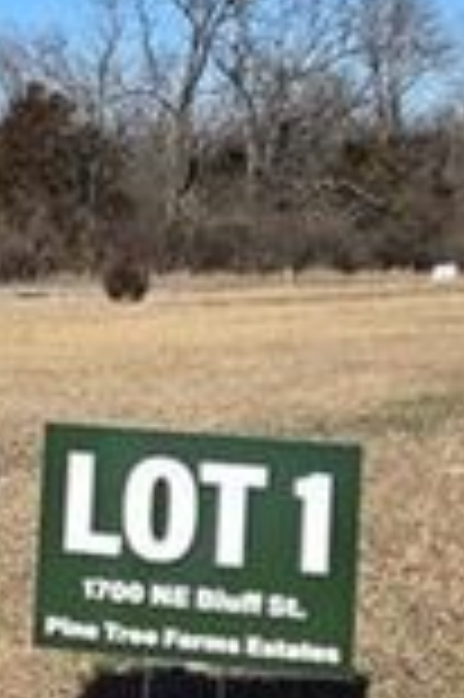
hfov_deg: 12.3
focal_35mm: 103
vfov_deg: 19.8
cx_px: -338
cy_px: 281
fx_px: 1996
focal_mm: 5.4
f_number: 1.8
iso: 25
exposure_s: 1/2476
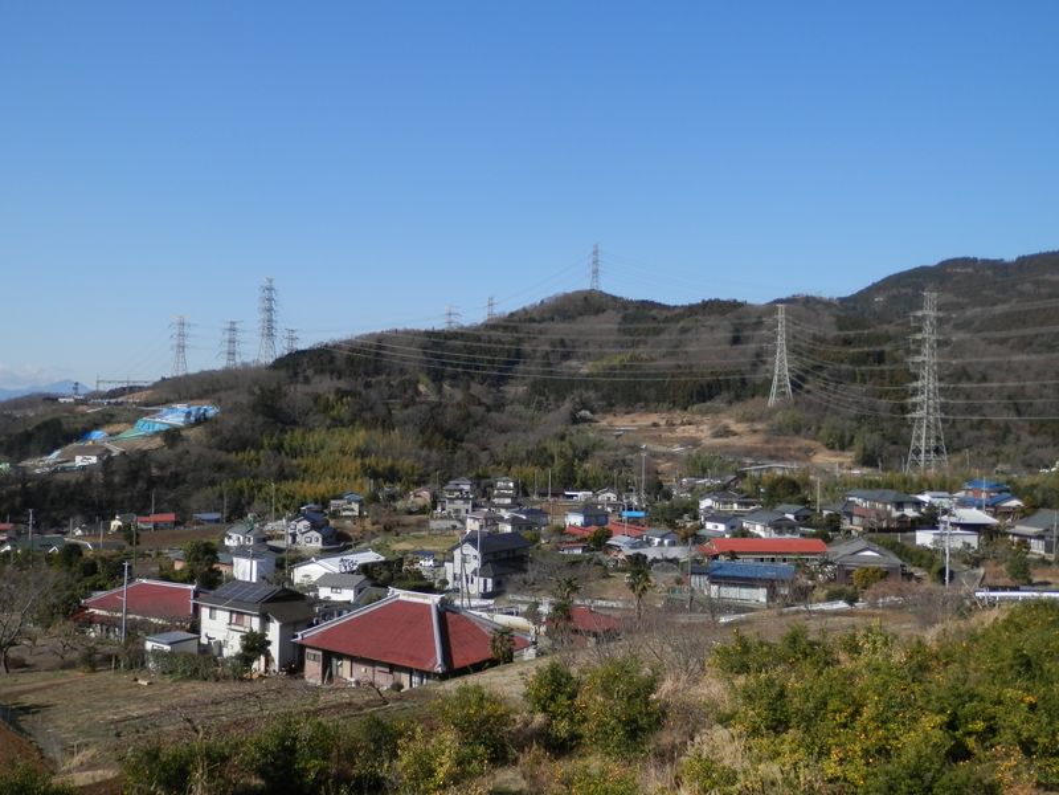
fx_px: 918
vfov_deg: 46.8
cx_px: 530
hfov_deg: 60.0
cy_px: 398
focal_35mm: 30
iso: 80
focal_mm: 5.5
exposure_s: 1/160
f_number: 9.4
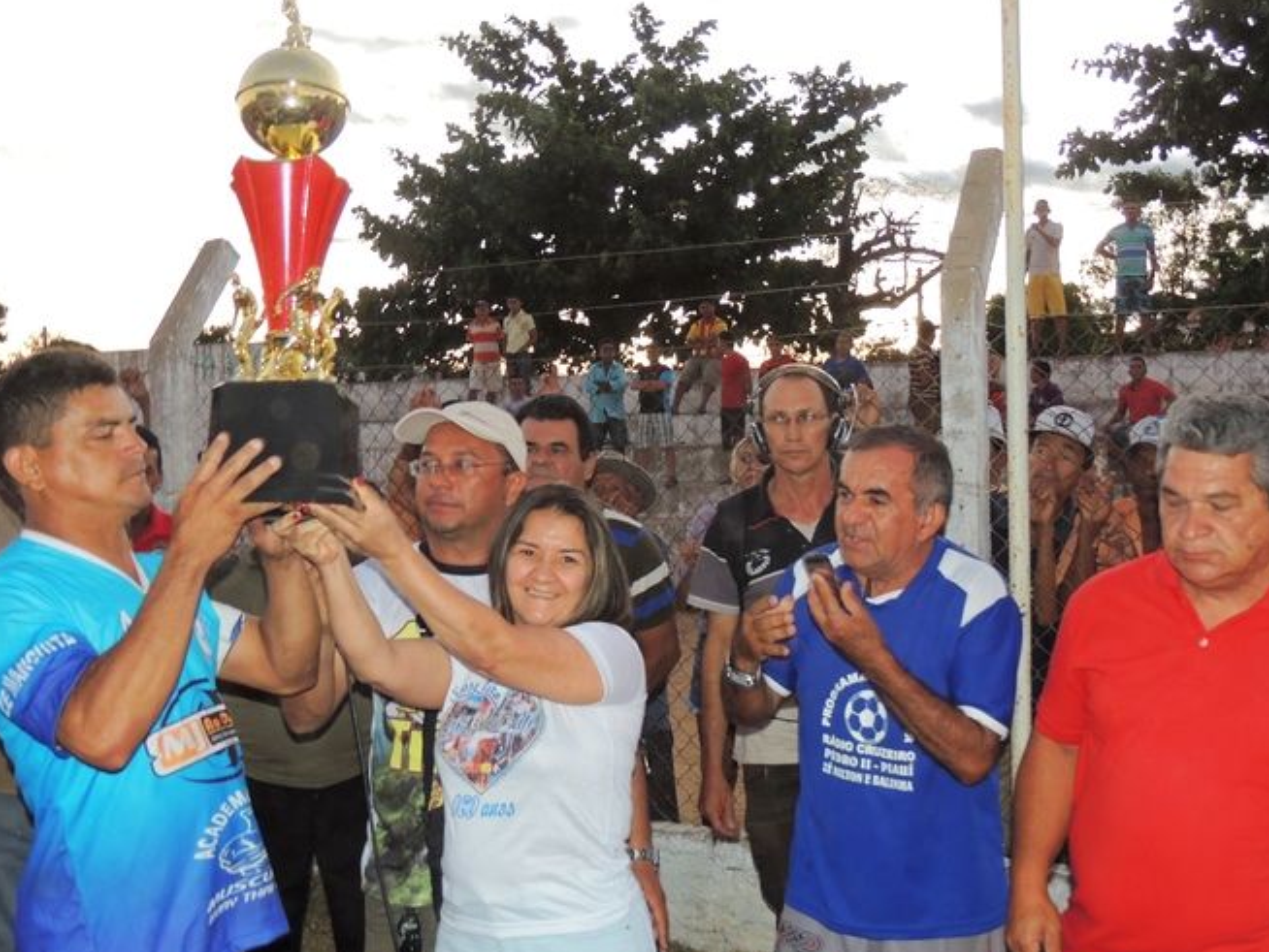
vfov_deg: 31.5
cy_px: 497
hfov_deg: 41.2
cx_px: 625
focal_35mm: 46
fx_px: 1687
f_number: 3.4
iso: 200
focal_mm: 7.6
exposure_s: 1/30
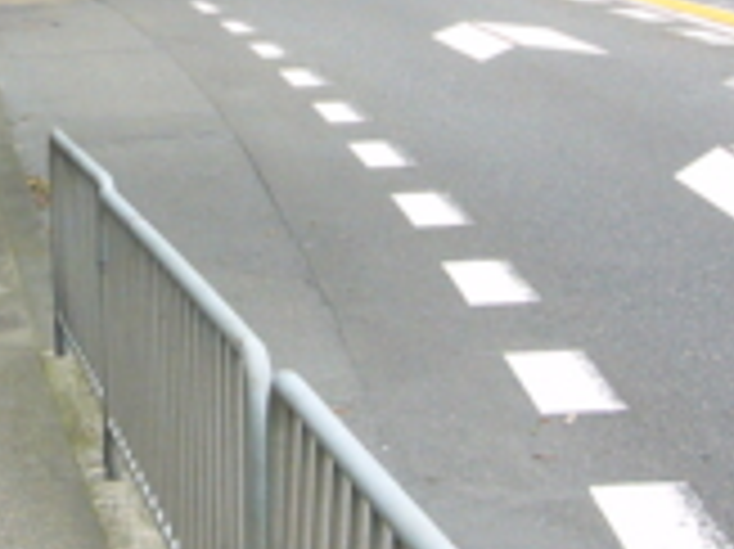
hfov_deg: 15.2
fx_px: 2733
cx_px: 117
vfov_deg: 11.4
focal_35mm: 129
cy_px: 68
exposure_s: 1/320
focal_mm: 5.7
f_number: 3
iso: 80
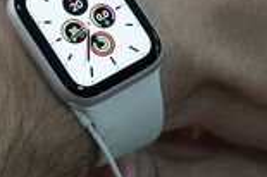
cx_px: 83
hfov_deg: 9.4
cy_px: 37
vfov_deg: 6.3
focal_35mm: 218
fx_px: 1615
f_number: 5.6
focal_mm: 55
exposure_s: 1/320
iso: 5000
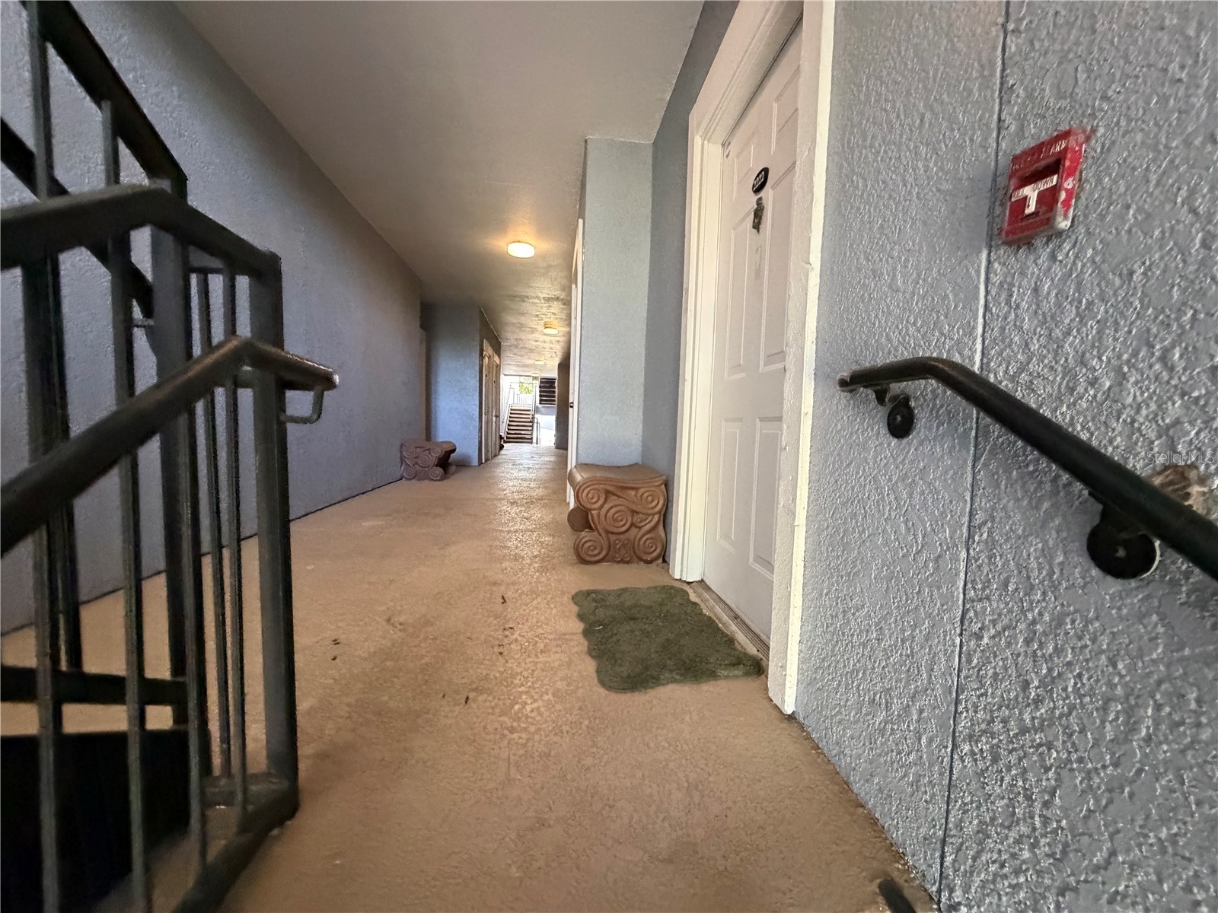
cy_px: 456
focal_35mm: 14
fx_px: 493
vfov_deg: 85.7
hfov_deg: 102.1
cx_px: 609
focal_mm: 2.22
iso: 1000
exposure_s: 1/60
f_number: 2.2
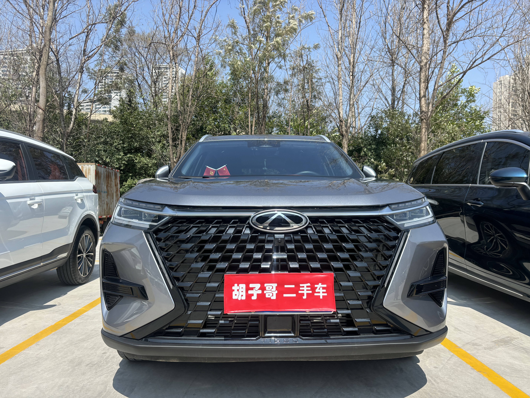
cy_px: 199
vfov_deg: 53.1
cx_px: 265
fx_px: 398
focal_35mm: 26
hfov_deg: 67.3
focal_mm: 5.96
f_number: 1.6
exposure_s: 1/2062
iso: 50
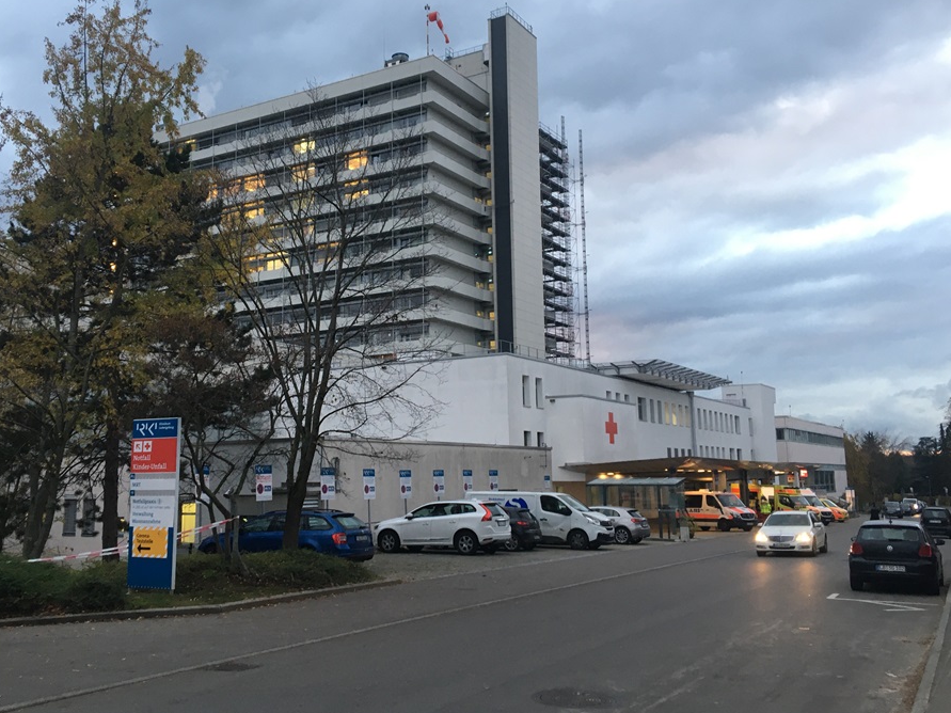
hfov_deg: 52.6
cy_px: 331
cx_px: 434
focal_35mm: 35
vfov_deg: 40.7
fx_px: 961
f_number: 2.2
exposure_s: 1/33
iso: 64
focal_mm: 4.15
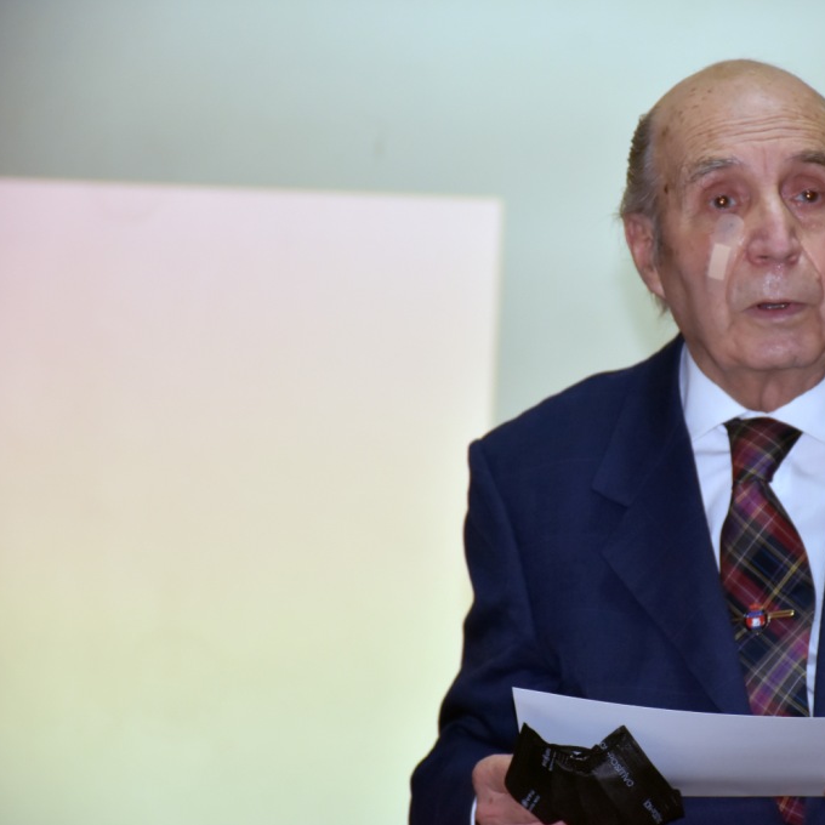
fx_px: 5797
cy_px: 413
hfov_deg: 8.1
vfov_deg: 8.1
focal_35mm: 215
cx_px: 608
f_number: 5.6
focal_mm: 112
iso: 800
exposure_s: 1/100
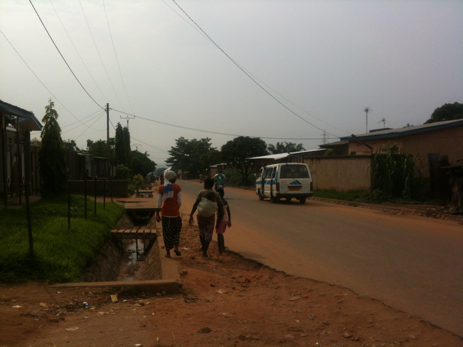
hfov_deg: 52.6
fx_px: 468
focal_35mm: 35
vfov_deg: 40.7
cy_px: 174
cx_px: 232
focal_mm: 3.85
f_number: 2.8
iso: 64
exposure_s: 1/1489
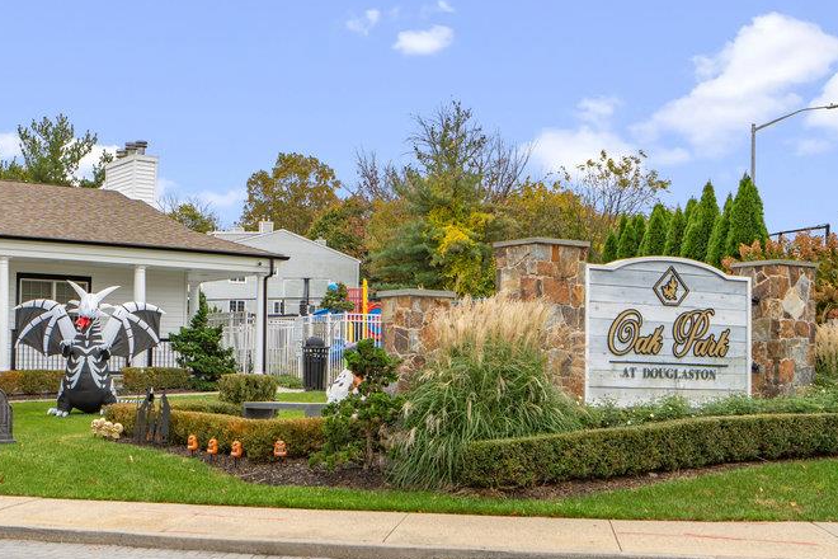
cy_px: 298
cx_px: 293
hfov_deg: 37.2
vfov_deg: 25.5
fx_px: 1234
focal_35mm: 53
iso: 250
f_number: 5.6
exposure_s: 1/320
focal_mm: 35
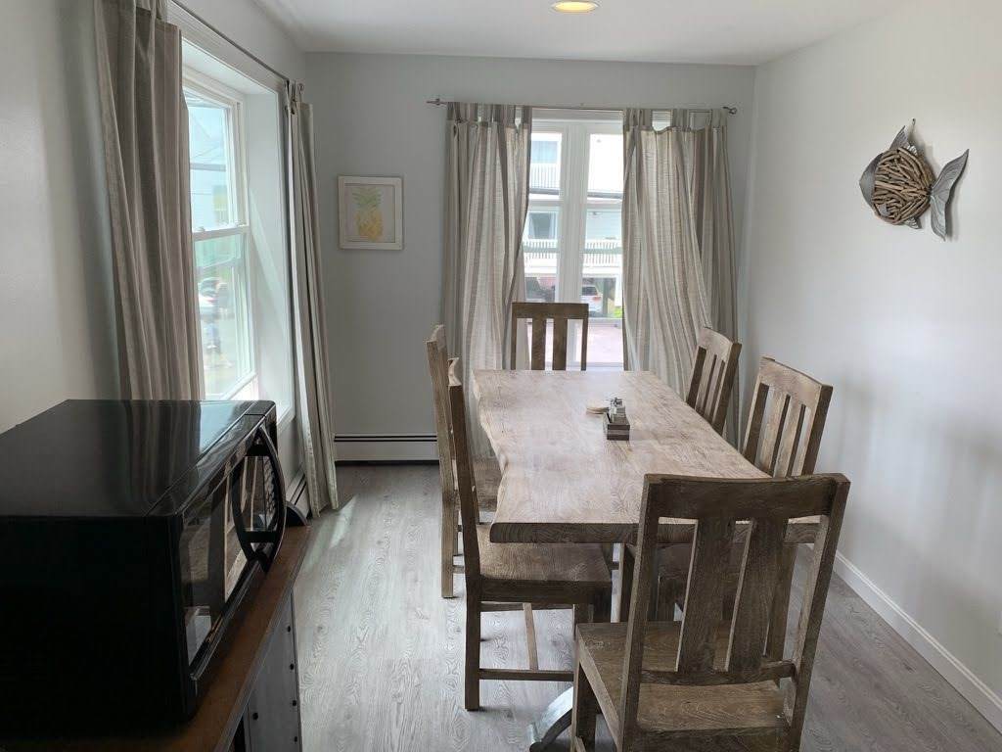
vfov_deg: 53.1
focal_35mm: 26
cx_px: 501
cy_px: 376
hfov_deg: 67.3
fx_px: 753
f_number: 1.8
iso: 50
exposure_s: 1/120
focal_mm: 4.25
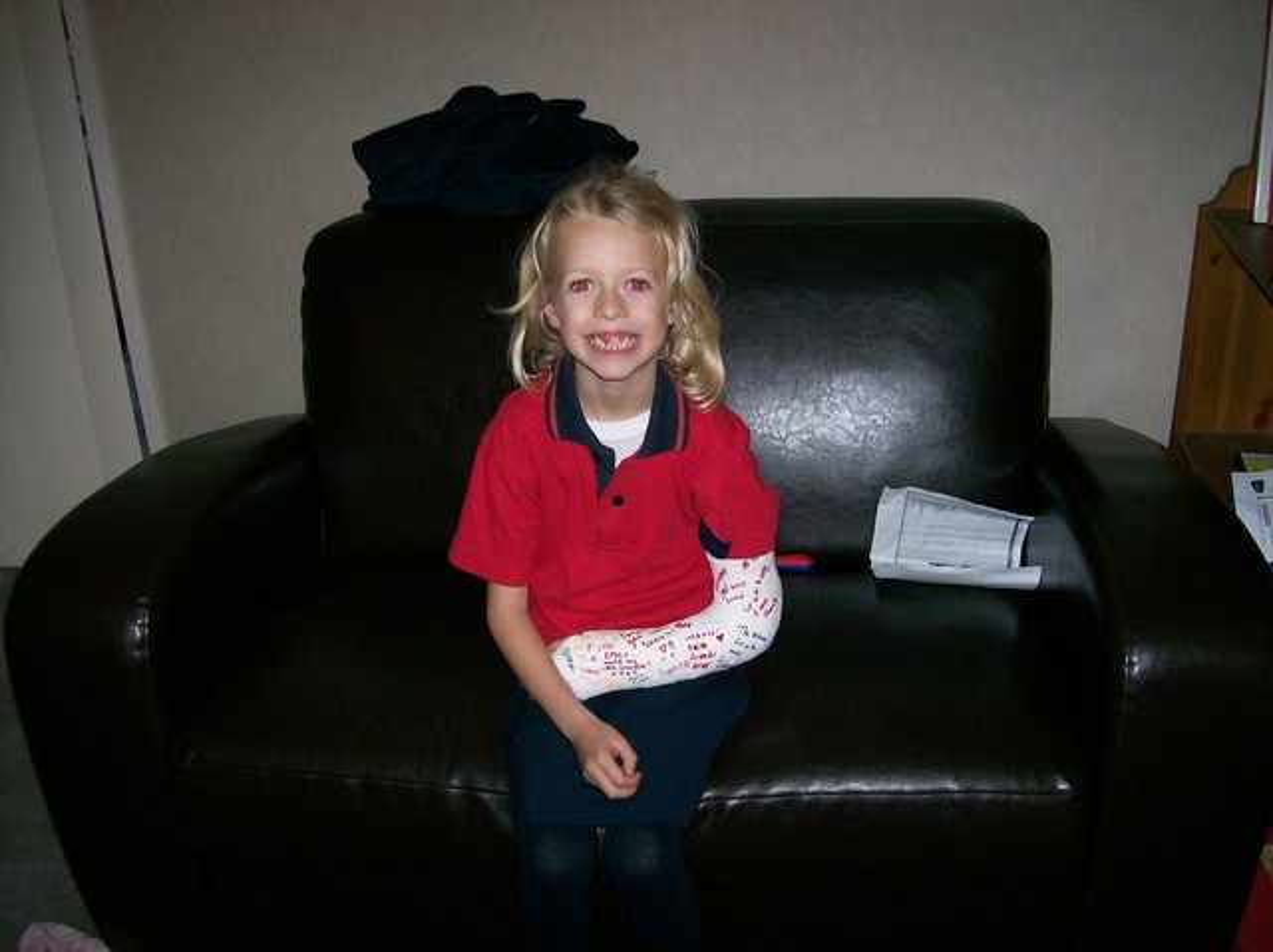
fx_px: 1323
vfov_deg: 39.6
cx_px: 636
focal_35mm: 36
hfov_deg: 51.4
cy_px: 476
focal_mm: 6
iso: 80
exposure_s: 1/64
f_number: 2.7
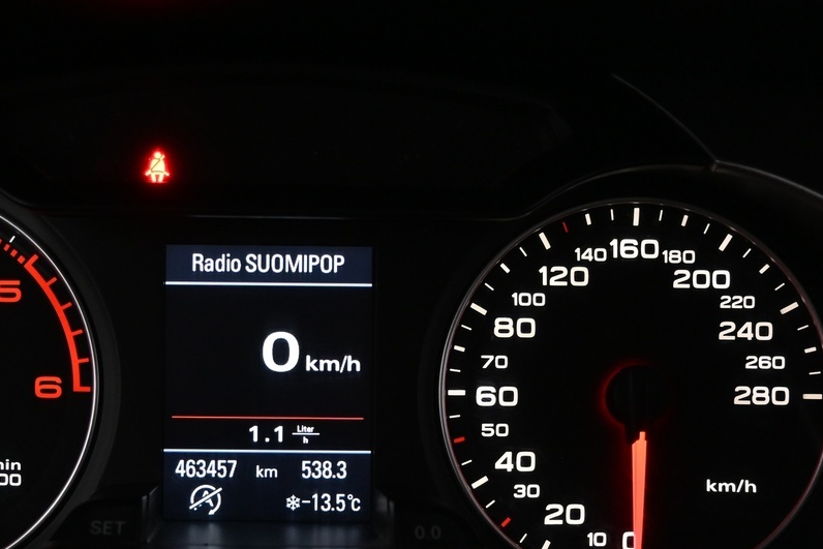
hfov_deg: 33.4
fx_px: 1361
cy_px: 370
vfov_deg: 22.7
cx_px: 276
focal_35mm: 60
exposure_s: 1/30
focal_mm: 19.5
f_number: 3.8
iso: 1250
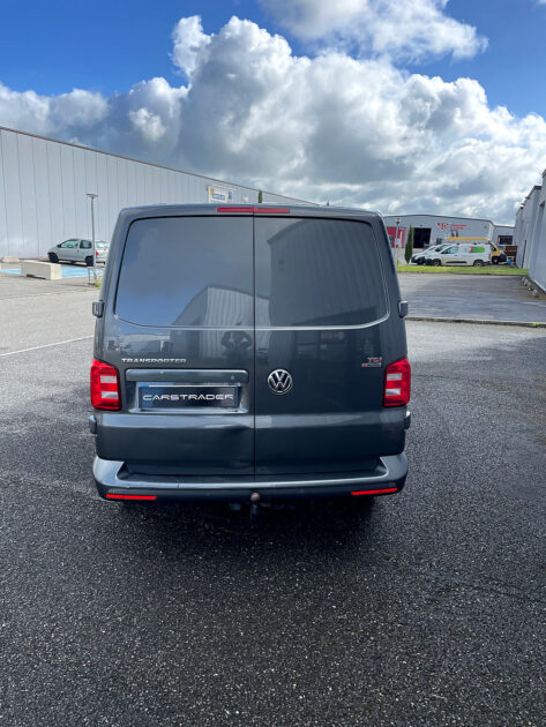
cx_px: 273
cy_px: 364
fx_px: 546
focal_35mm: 26
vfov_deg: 67.3
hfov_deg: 53.1
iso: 32
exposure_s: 1/2353
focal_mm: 4.2
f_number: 1.6
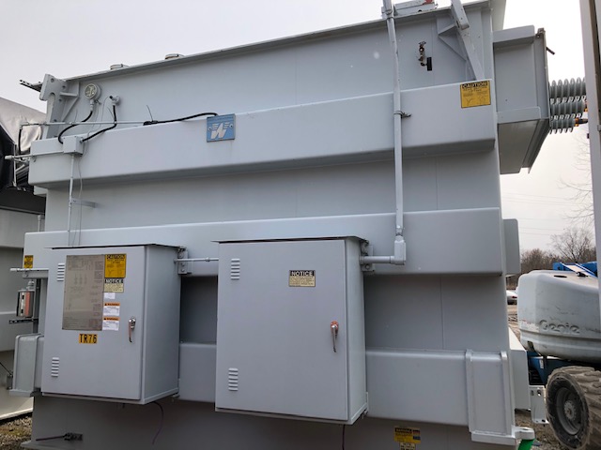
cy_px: 225
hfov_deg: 63.4
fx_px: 486
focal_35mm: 28
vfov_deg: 49.7
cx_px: 300
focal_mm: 3.99
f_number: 1.8
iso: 20
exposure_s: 1/857
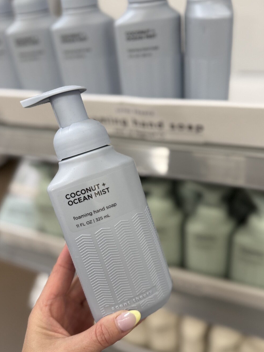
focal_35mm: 29
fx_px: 295
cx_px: 132
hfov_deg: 48.2
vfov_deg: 61.6
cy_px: 192
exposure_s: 1/121
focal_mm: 6.76
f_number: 1.78
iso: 125
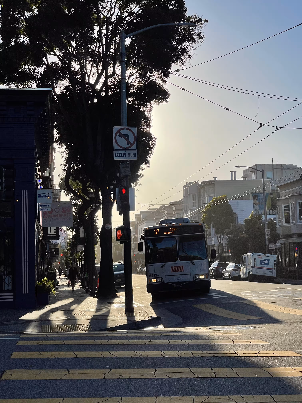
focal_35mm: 64
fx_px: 744
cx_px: 151
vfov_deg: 30.3
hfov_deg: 22.9
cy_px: 202
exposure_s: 1/2421
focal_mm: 7.5
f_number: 2.2
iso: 20
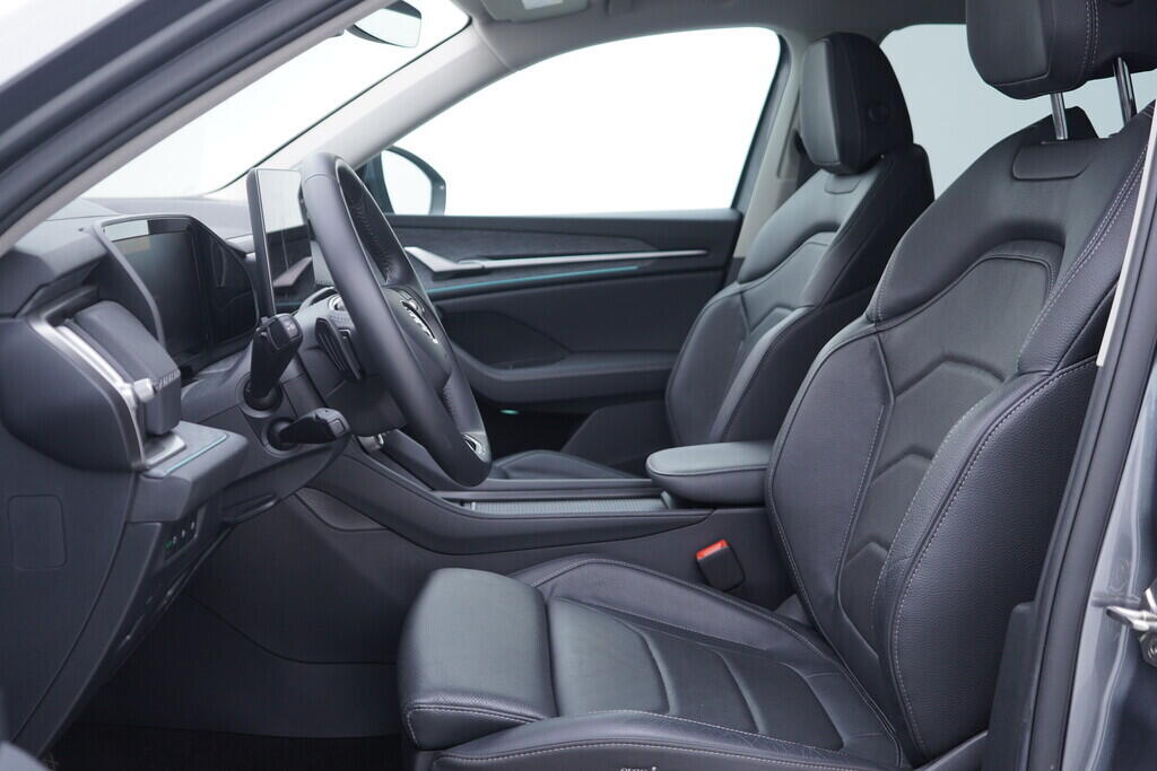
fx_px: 1157
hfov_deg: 53.1
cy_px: 386
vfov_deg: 36.9
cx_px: 578
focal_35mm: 36
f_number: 2.8
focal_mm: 24
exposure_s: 1/40
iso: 160
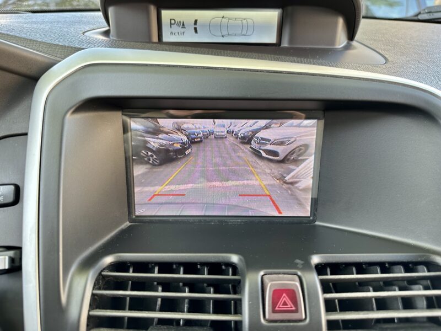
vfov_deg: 56.8
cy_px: 166
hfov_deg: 71.6
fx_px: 306
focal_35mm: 24
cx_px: 220
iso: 160
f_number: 1.78
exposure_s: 1/121
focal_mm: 6.86
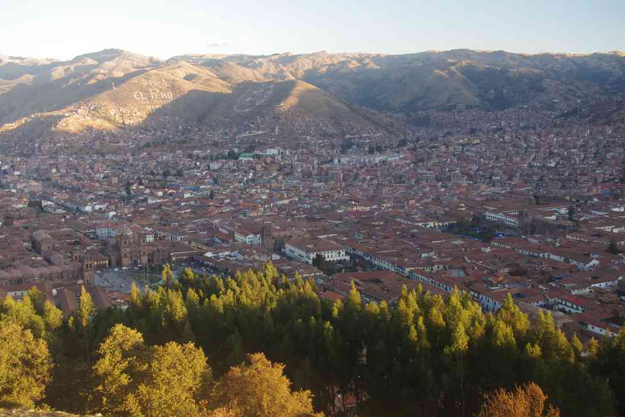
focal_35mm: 42
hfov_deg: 46.4
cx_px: 312
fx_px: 729
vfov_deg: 31.9
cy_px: 208
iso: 400
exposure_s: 1/60
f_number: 6.3
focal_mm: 28
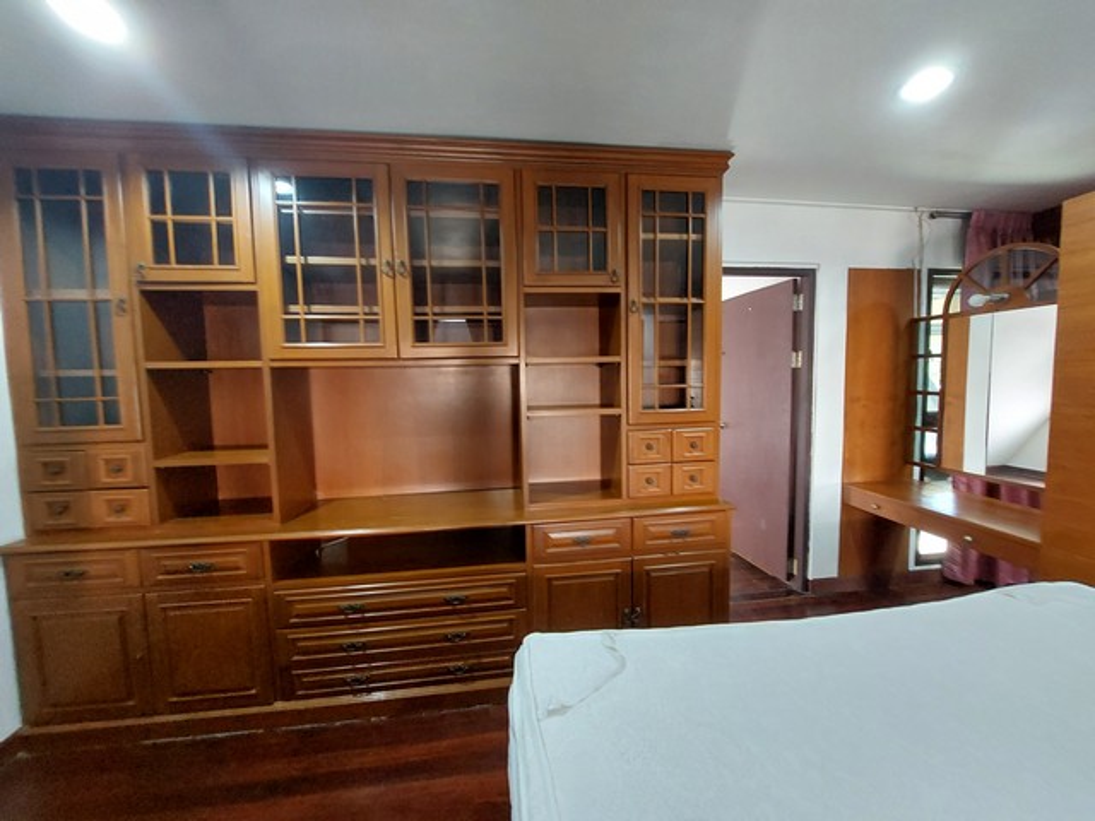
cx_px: 548
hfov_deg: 106.2
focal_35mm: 13
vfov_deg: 89.9
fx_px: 411
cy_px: 410
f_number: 2.2
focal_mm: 1.74
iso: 320
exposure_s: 1/25
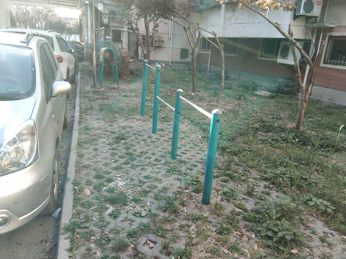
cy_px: 130
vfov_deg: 45.4
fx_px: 310
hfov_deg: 58.4
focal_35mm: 31
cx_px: 173
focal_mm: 3.69
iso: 50
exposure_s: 1/153
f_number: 2.2
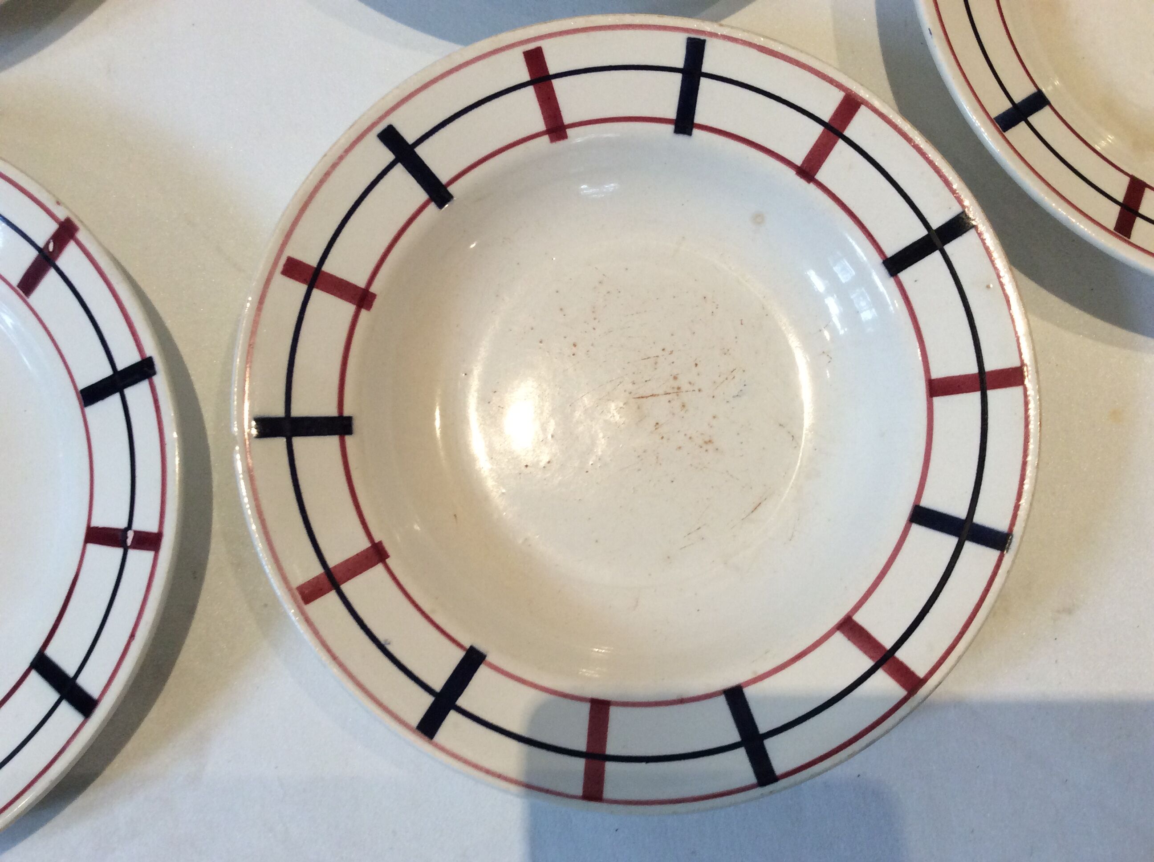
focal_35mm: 32
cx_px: 577
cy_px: 431
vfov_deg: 44.1
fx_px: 1065
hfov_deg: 56.9
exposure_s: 1/25
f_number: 2.4
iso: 100
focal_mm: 3.3
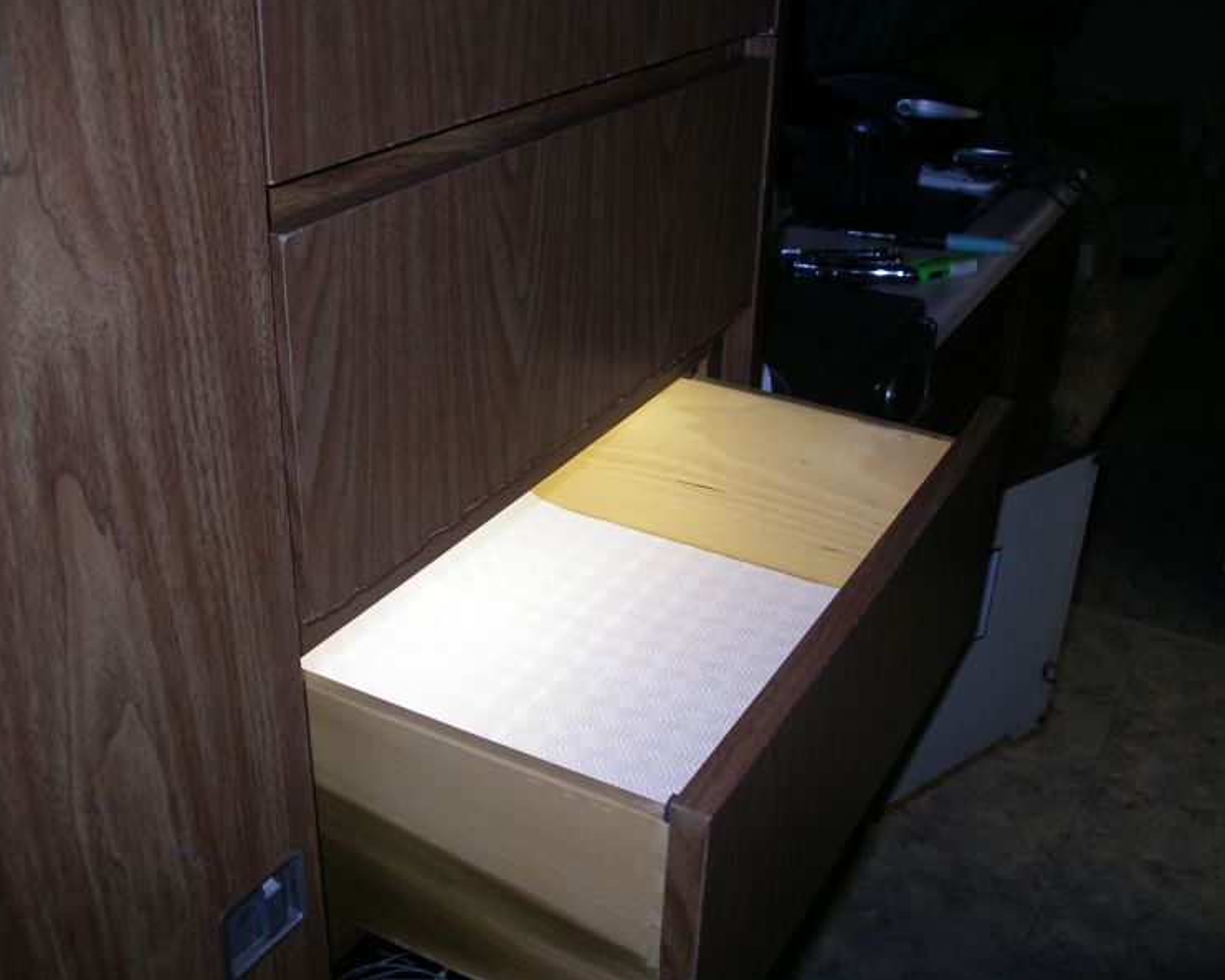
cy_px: 489
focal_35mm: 39
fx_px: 1414
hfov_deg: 46.8
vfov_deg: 38.2
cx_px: 646
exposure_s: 1/40
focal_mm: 7.8
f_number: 2.8
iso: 160
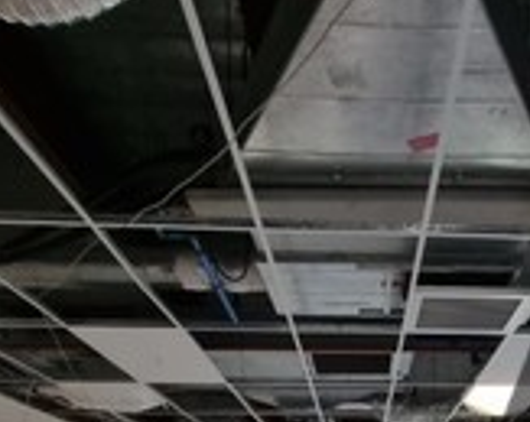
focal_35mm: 39
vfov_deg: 28.7
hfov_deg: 45.0
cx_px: 410
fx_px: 611
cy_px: 589
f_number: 2.2
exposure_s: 1/100
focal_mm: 2.2
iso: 50
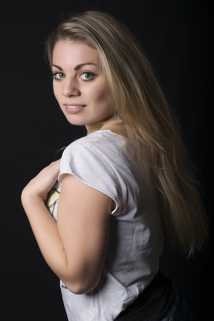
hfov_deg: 18.9
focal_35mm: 72
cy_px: 160
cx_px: 107
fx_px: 642
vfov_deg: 28.1
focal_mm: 48
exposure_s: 1/200
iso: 100
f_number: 13
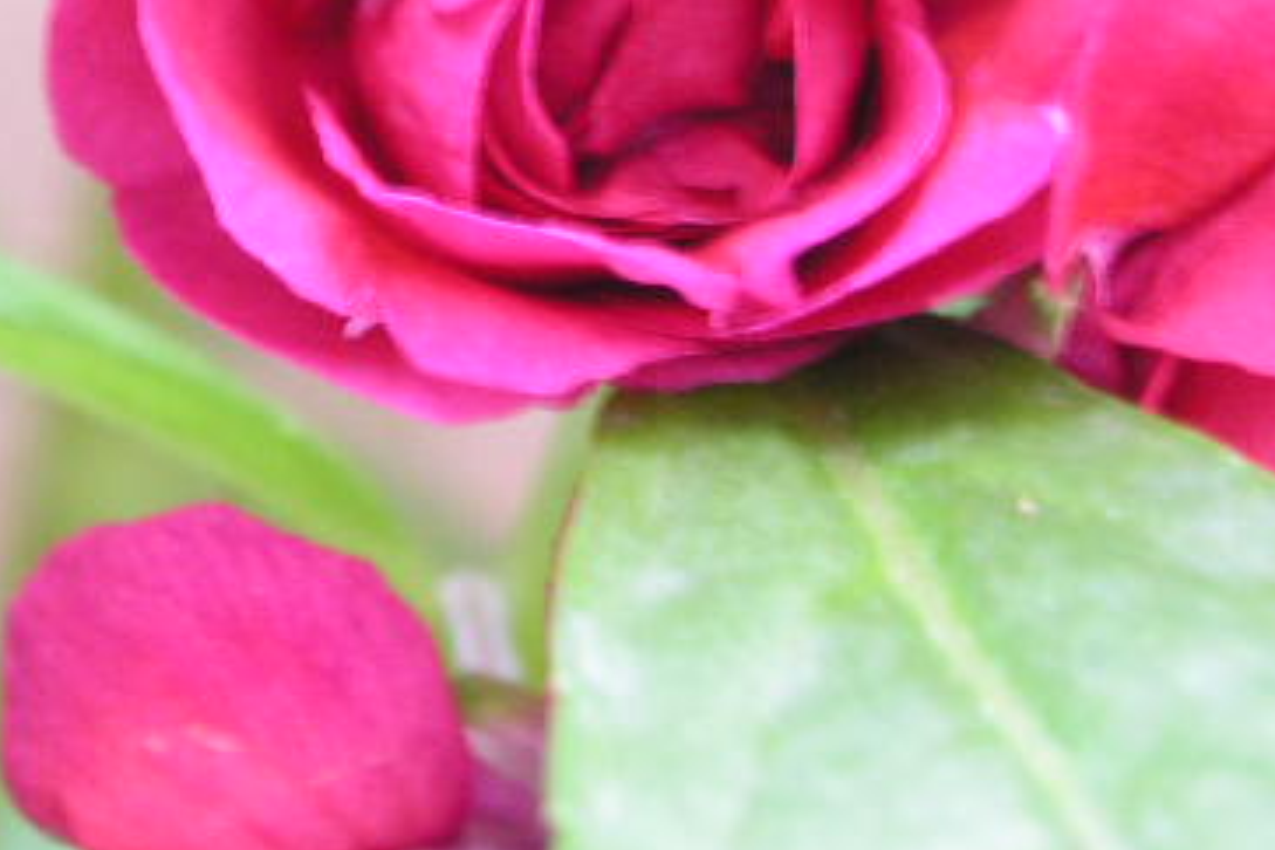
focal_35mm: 209
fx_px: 7402
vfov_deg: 6.6
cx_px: 601
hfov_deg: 9.8
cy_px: 49
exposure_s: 1/15
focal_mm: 23.4
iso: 200
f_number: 4.7
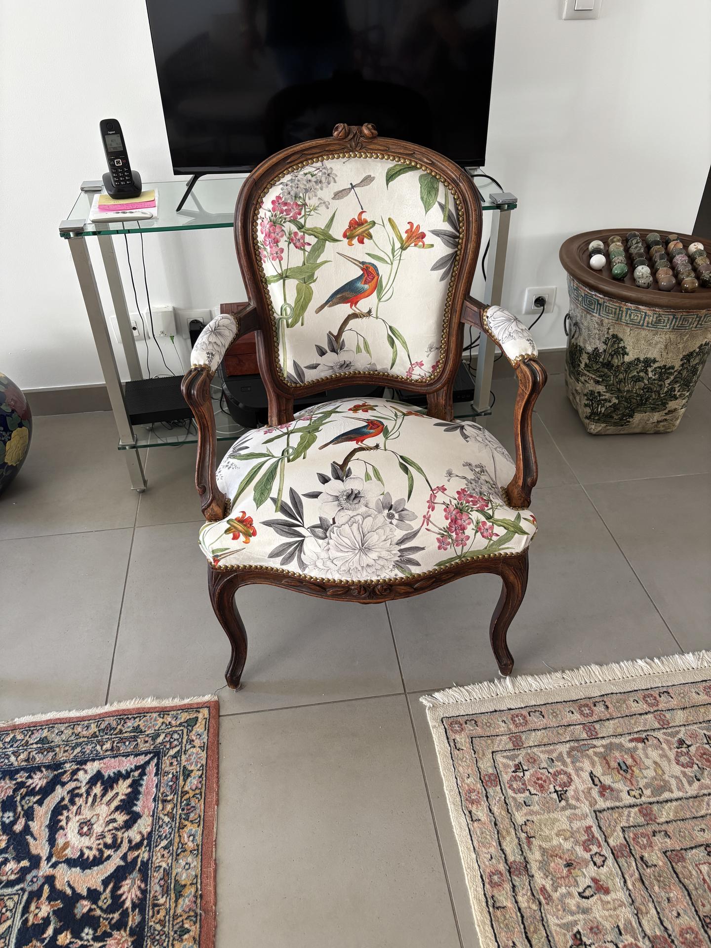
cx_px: 356
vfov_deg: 67.3
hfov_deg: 53.1
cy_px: 474
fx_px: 712
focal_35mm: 26
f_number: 1.6
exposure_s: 1/77
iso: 125
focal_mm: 5.96
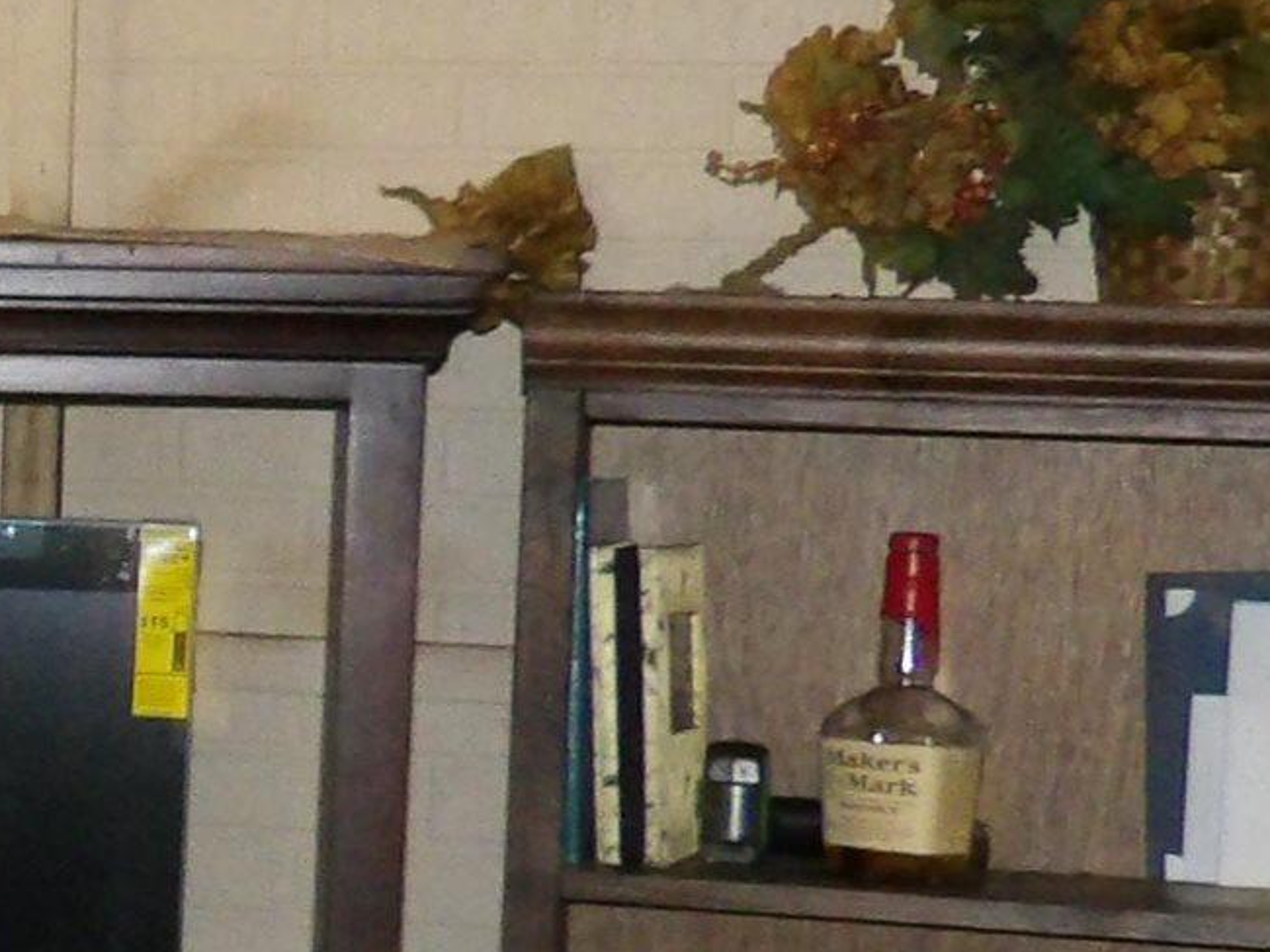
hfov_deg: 11.2
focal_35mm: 156
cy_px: 672
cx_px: -1491
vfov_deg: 9.5
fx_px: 5721
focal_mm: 5.9
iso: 640
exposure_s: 1/8
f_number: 3.6
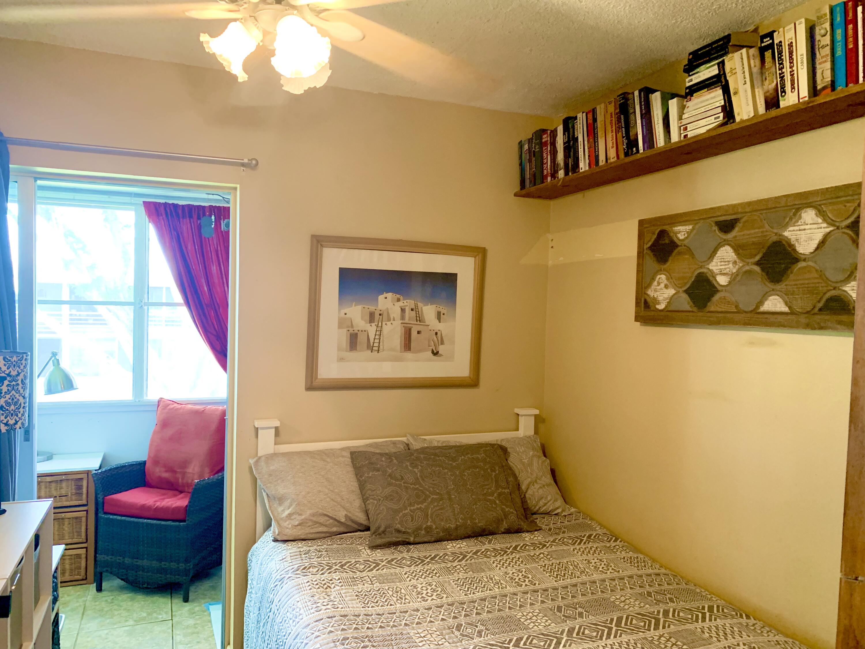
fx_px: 650
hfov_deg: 67.3
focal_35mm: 26
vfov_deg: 53.1
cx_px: 432
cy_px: 324
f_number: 1.8
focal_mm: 4.25
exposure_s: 1/60
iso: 200
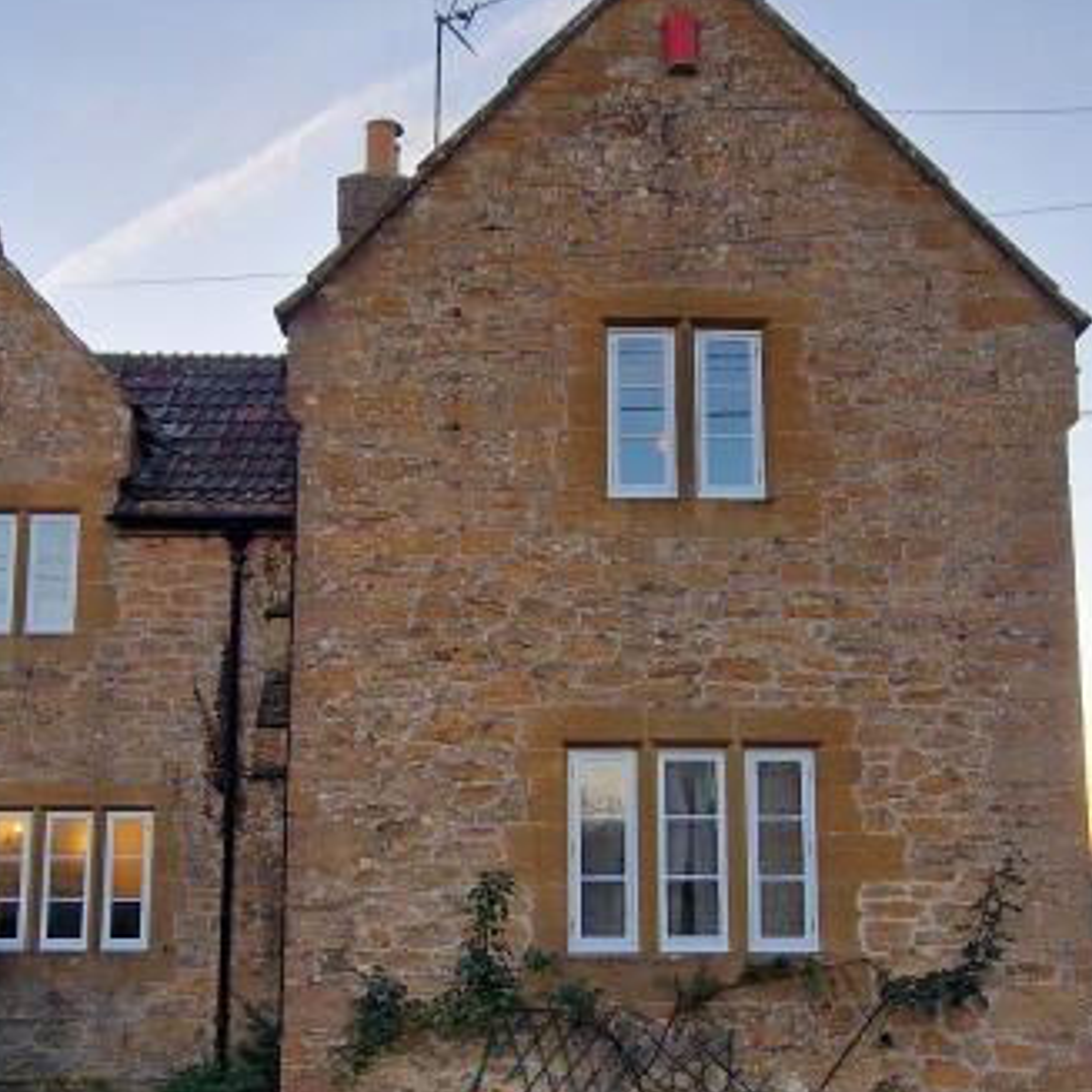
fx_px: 1285
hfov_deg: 45.9
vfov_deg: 45.4
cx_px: 621
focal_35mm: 36
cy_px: 725
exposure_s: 1/124
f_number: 2.2
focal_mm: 2.2
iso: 50
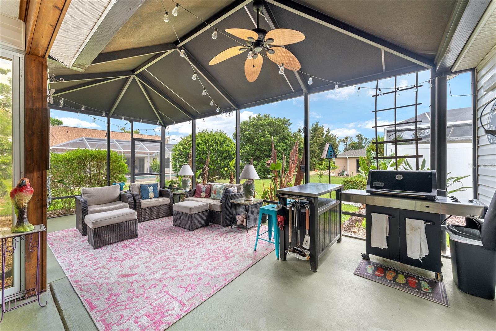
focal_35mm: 14
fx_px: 193
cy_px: 166
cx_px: 248
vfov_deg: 81.2
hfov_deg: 104.3
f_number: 8
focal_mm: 14
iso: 200
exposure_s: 1/8
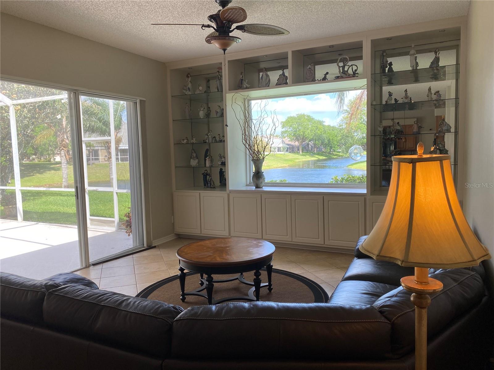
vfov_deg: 53.1
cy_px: 185
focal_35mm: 26
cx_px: 247
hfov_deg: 67.3
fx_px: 371
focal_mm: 4.25
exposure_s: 1/275
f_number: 1.8
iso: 32
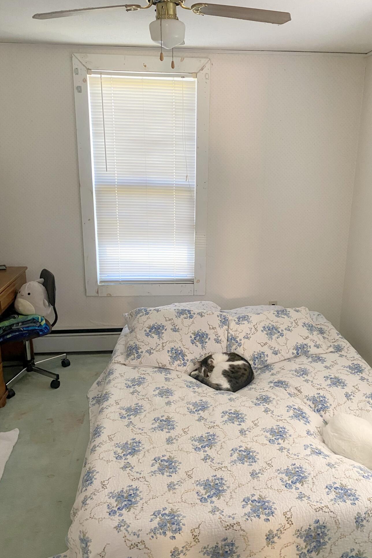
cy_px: 287
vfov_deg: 65.5
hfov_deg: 46.3
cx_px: 212
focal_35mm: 28
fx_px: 434
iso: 250
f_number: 1.8
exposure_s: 1/60
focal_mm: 4.25
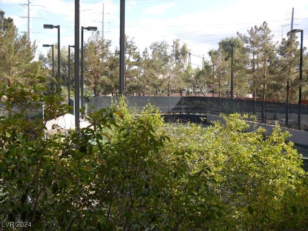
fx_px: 311
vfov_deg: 40.7
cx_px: 154
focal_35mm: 35
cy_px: 116
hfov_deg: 52.6
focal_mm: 6.3
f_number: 3
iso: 80
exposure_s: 1/500
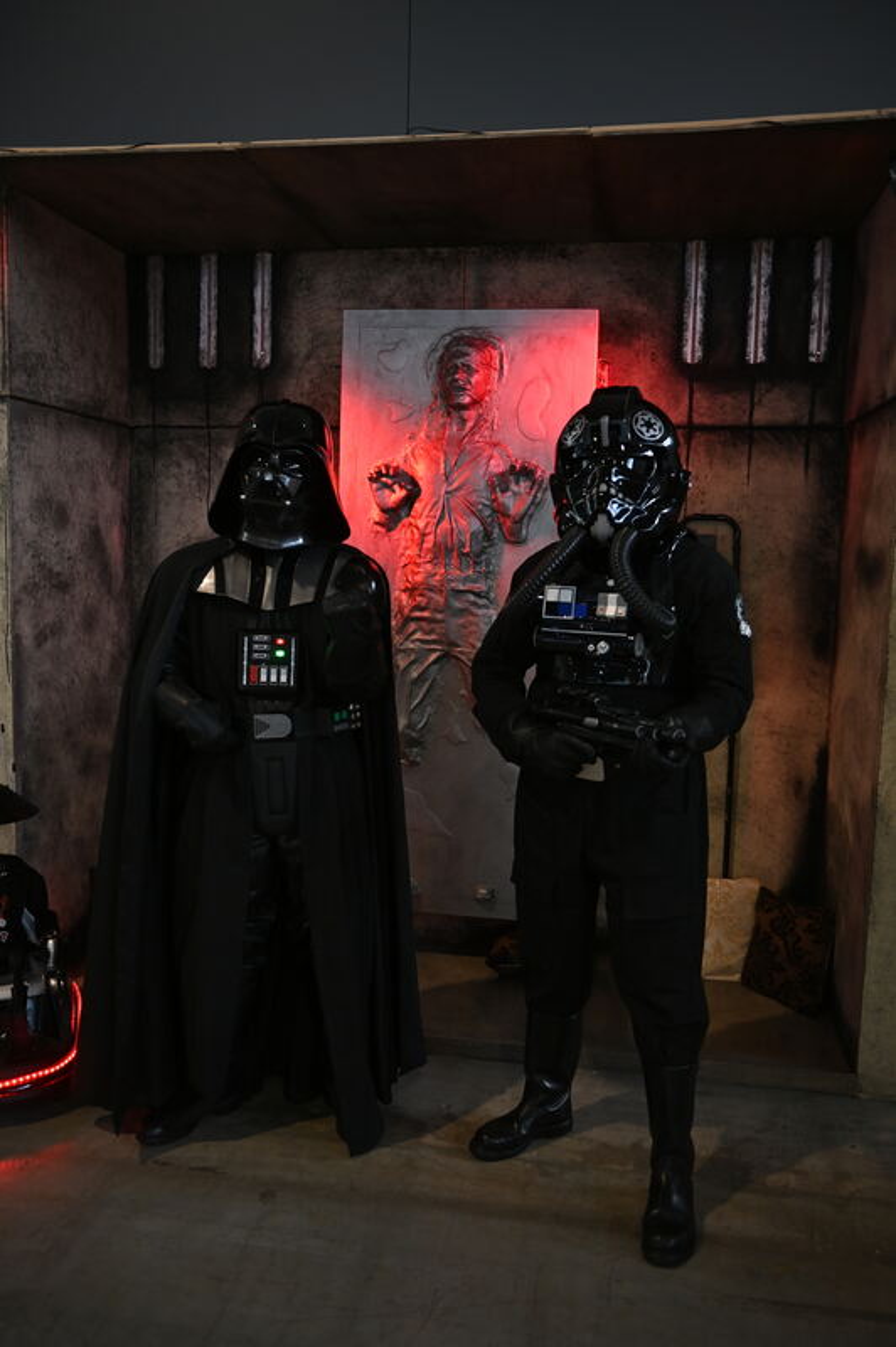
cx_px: 448
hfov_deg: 42.3
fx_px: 1159
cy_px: 674
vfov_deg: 60.3
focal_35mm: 31
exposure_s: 1/125
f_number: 2.8
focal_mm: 31
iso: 800
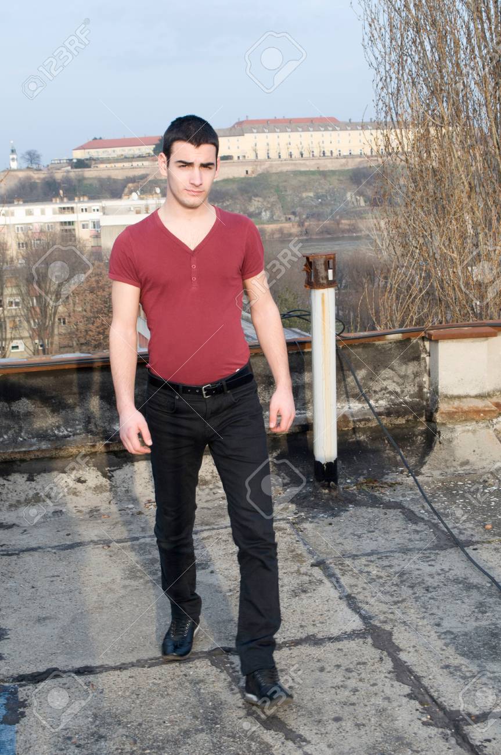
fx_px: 1193
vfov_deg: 35.1
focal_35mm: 57
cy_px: 378
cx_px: 250
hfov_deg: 23.7
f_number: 11
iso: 400
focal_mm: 38
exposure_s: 1/125
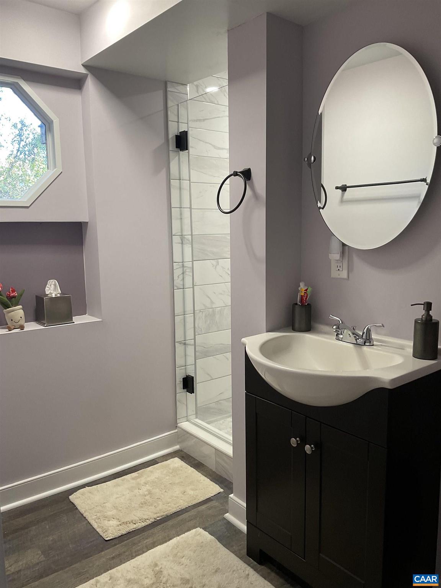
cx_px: 220
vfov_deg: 61.7
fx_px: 493
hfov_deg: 48.2
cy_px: 294
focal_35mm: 29
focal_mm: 3
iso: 50
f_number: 1.8
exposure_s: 1/42
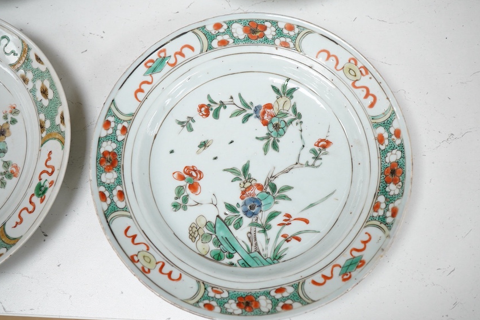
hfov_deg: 41.1
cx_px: 241
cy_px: 164
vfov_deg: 28.1
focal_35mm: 48
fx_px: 640
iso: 1250
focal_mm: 30
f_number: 7.1
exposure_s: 1/125
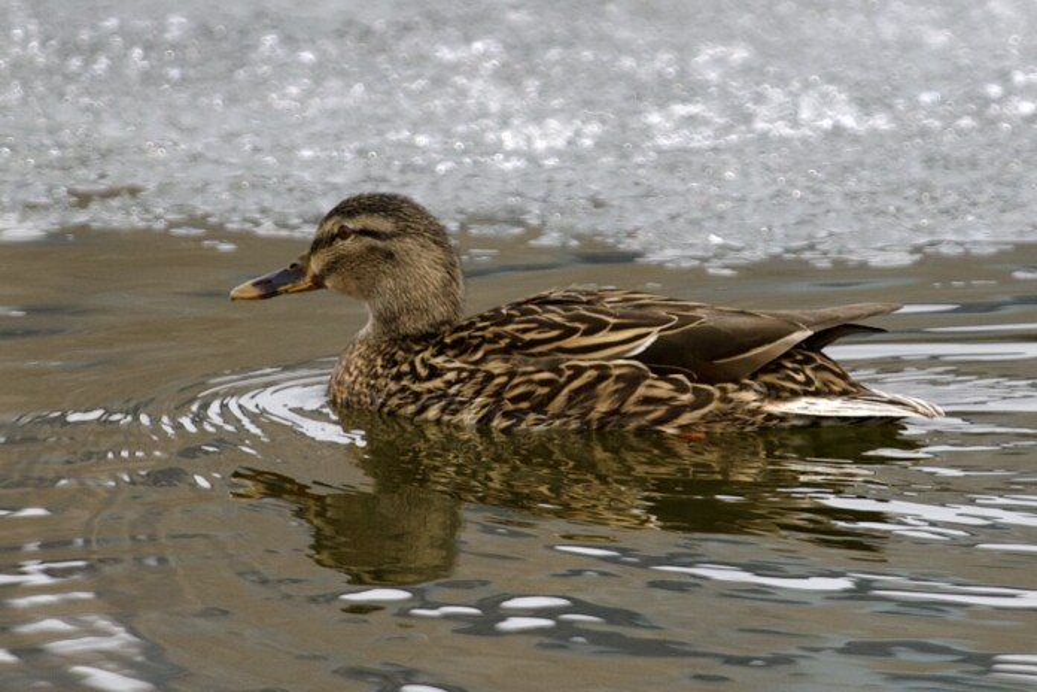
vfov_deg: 6.9
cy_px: 346
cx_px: 518
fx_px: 5761
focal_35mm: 200
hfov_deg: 10.3
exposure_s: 1/3200
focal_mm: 200
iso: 200
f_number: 2.8
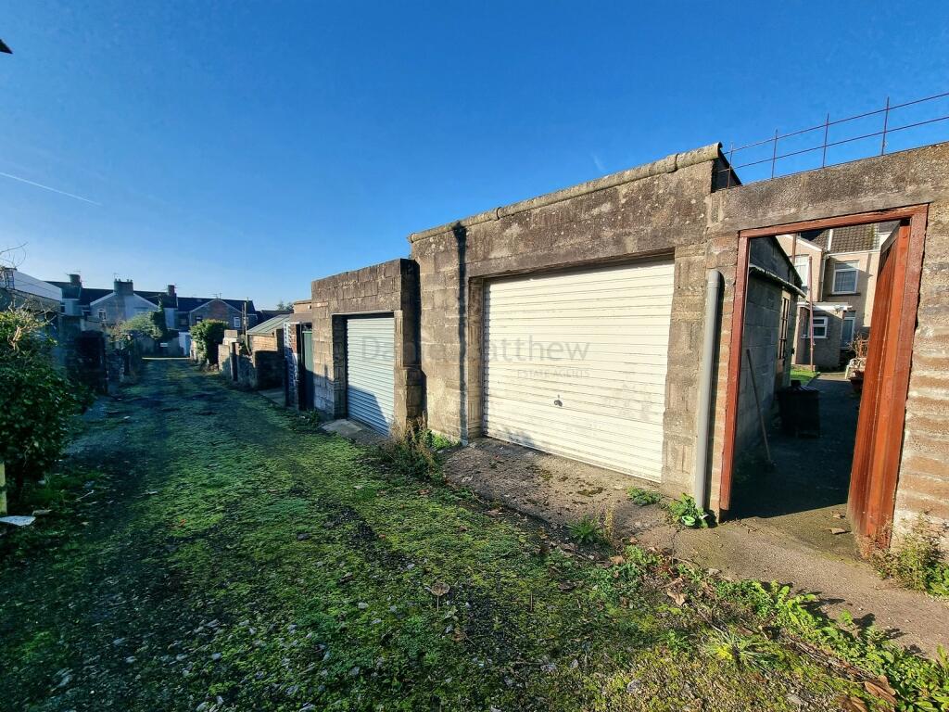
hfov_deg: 106.2
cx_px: 474
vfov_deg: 89.9
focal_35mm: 13
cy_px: 356
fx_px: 356
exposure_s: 1/2000
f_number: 2.2
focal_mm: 2.2
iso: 50
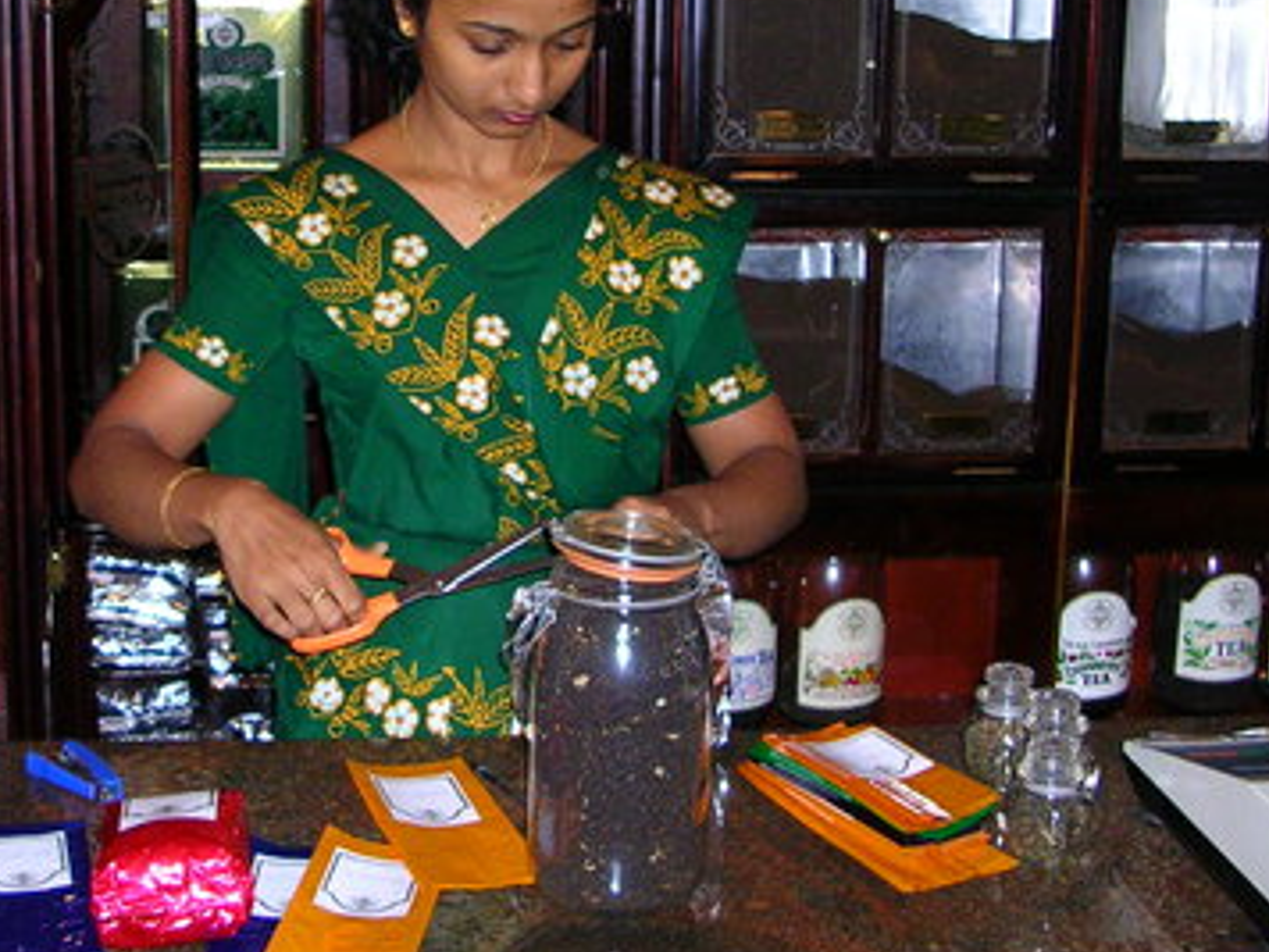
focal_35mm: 64
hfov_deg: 30.1
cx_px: 424
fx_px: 2346
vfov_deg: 22.9
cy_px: 346
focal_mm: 5.8
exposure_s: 1/60.1
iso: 103
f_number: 2.8
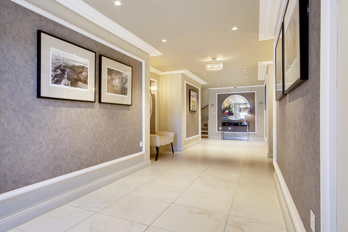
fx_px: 203
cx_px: 132
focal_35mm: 21
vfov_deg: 59.5
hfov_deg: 79.8
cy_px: 116
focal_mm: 11
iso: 100
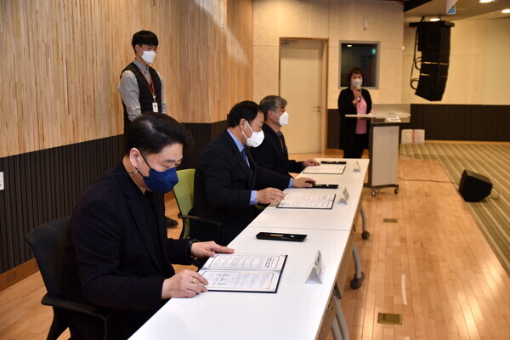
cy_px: 170
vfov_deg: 31.9
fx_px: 595
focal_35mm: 42
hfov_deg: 46.4
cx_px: 255
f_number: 2.8
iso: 100
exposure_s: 1/60
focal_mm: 28
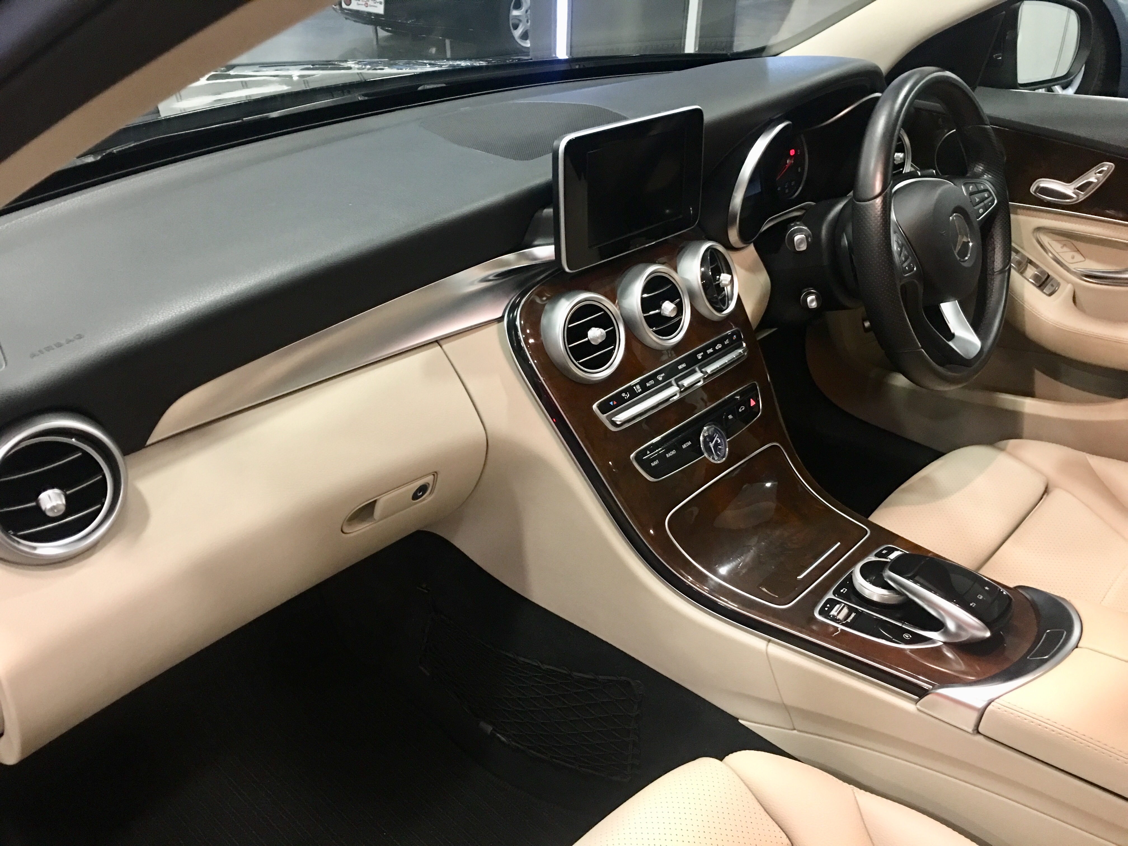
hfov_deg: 61.7
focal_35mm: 29
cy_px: 423
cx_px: 564
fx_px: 945
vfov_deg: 48.2
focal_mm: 4.15
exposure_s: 1/8
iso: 125
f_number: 2.2
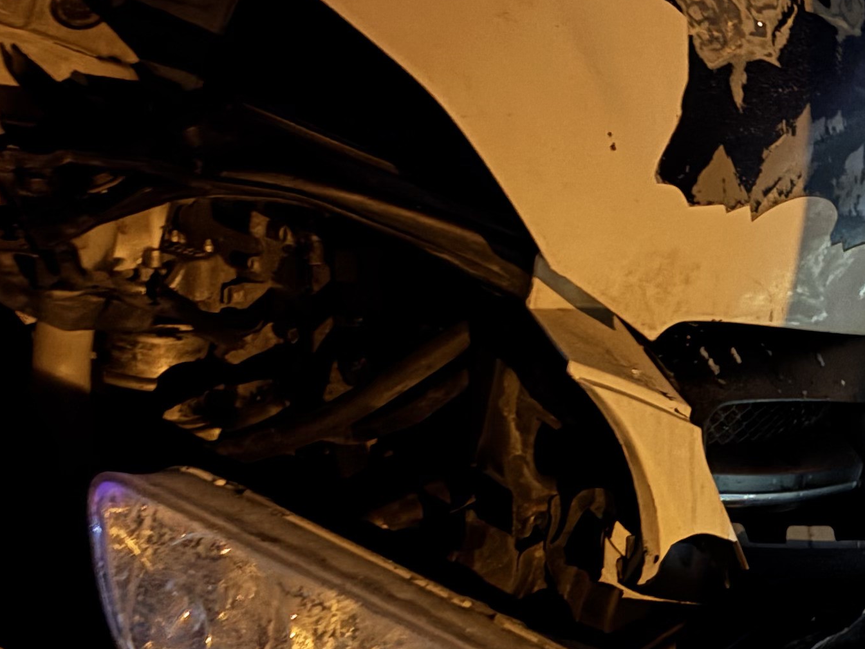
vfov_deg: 18.7
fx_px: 1949
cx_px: 646
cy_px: 532
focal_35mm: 78
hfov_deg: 24.7
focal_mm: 5.96
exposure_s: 1/2
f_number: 1.6
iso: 1600
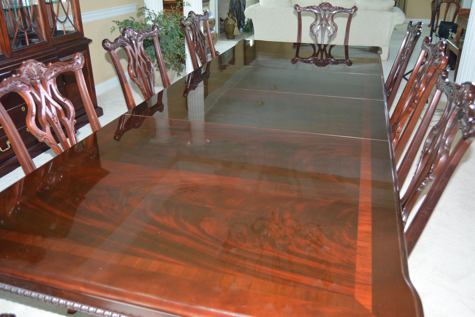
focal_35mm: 30
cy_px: 158
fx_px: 396
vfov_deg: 43.6
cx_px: 238
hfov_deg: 61.9
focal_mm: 20
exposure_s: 1/60
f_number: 3.5
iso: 900
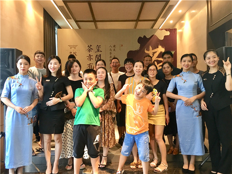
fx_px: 194
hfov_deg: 61.7
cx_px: 116
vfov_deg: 48.2
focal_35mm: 29
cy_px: 87
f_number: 2.2
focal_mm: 4.15
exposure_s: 1/17
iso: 200
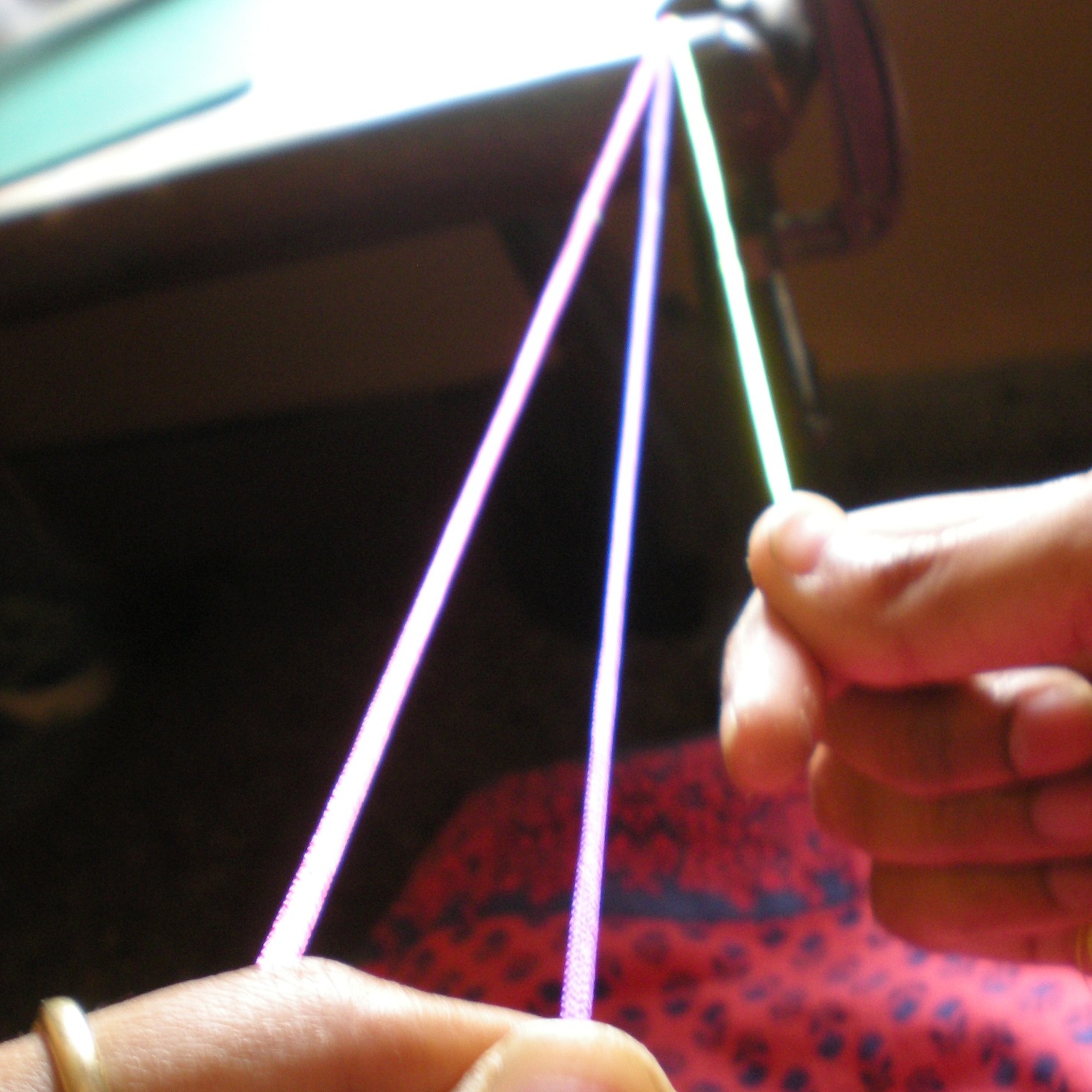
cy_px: 589
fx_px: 1606
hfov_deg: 37.6
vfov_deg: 37.5
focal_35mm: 45
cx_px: 546
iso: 200
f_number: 3.1
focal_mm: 6.3
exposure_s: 1/14.3
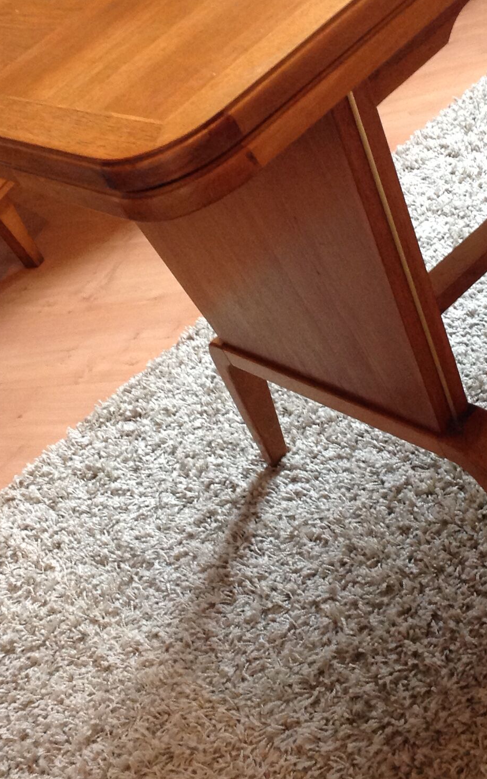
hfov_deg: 20.0
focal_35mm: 65
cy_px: 420
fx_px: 1380
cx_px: 268
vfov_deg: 31.5
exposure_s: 1/15
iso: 160
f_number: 2.4
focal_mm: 4.28
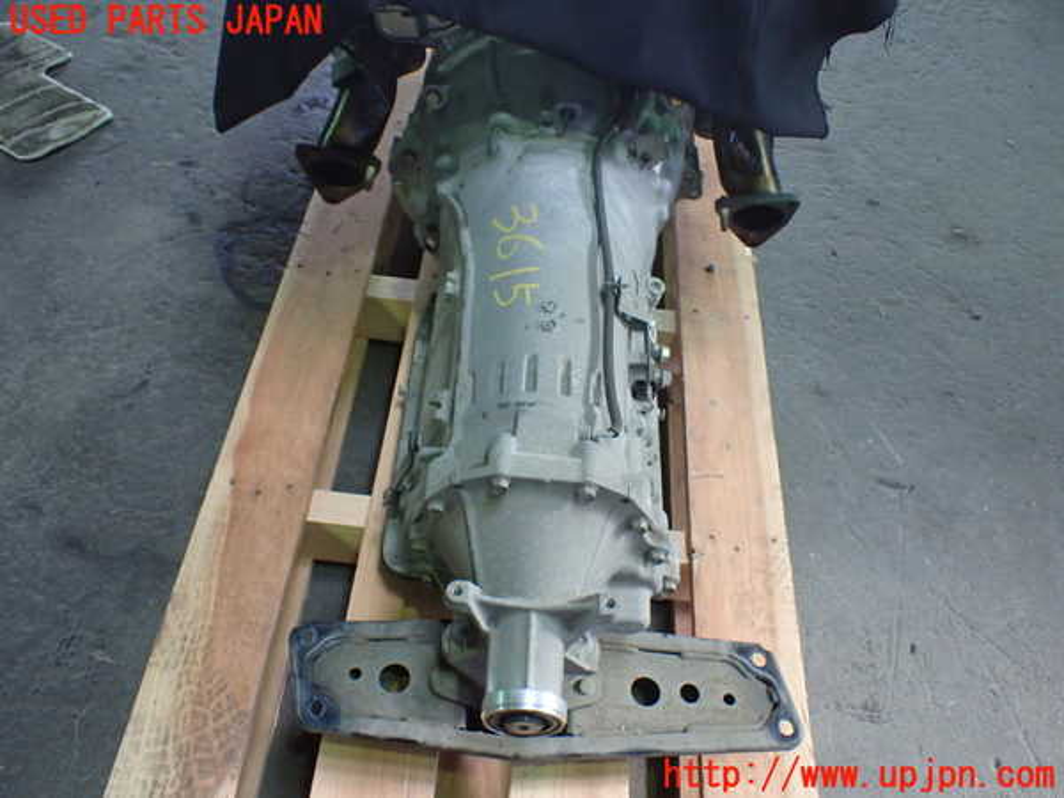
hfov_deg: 60.0
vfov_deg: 46.8
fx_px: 922
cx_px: 532
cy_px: 399
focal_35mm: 30
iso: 640
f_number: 2.3
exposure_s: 1/125
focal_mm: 5.4
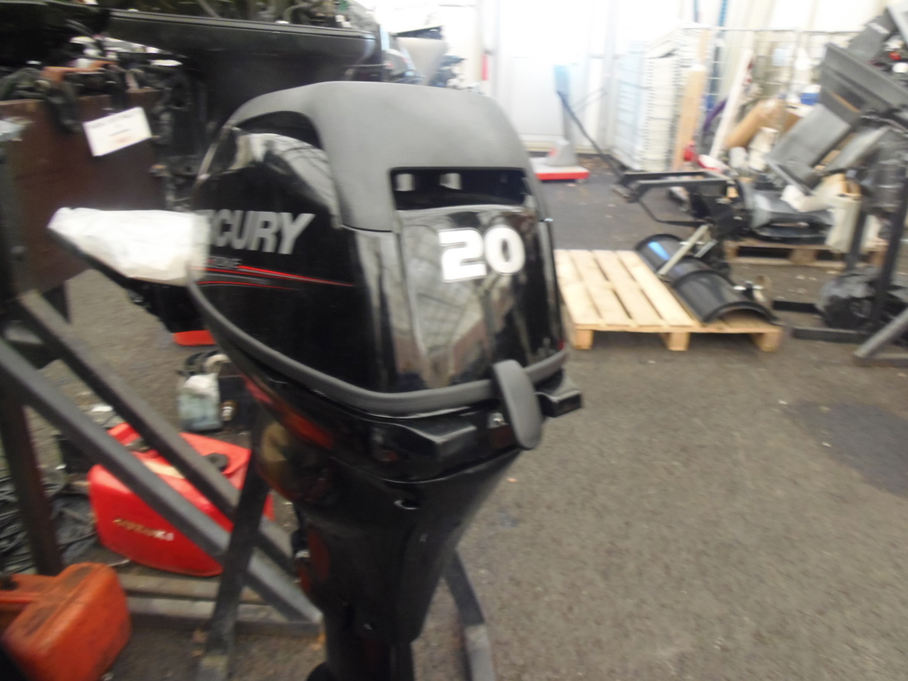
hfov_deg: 71.6
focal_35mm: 24
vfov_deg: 56.8
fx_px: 629
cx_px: 454
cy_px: 340
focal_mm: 4.3
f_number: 2.9
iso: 250
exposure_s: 1/30
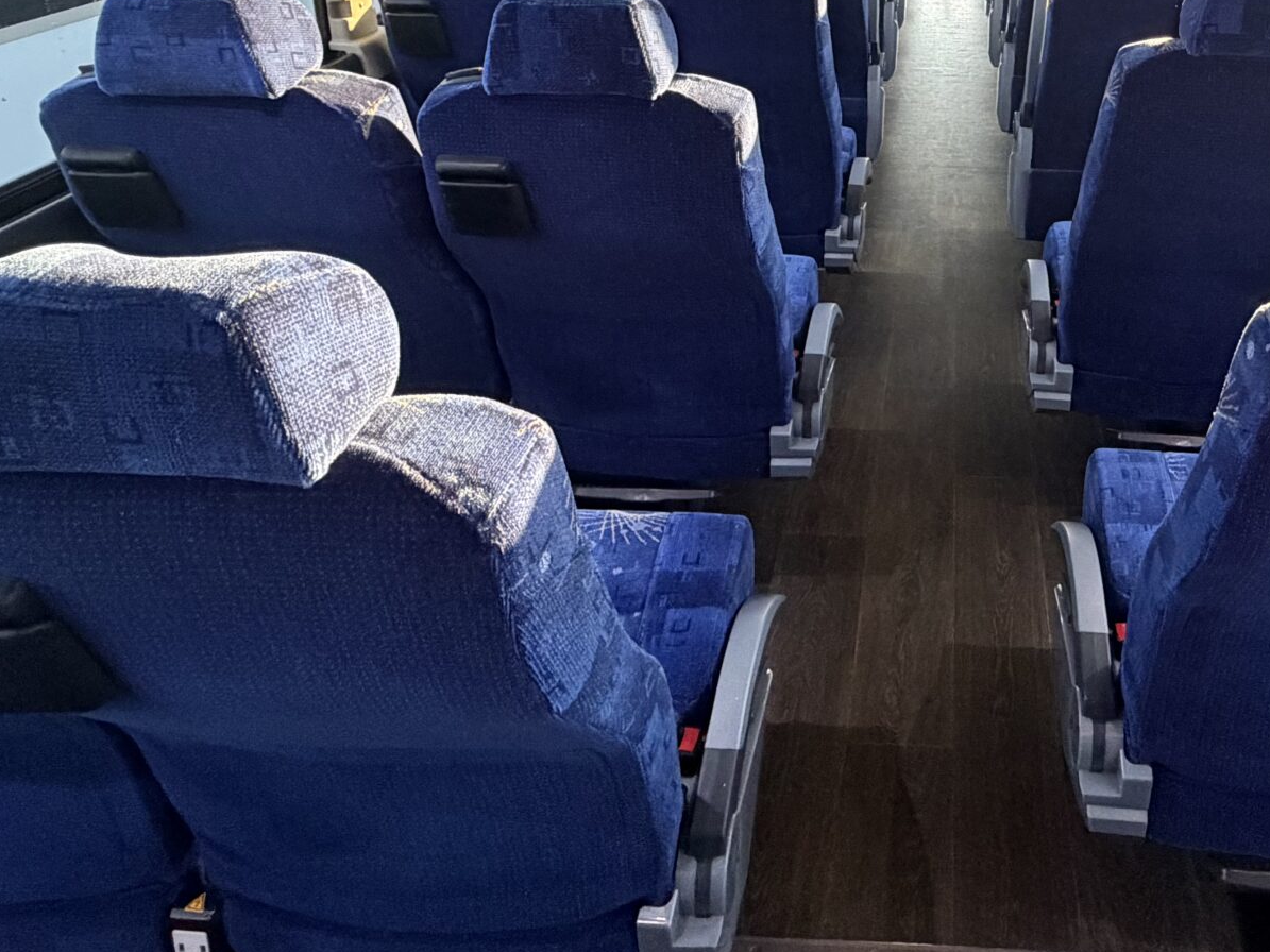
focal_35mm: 30
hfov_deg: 57.1
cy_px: 157
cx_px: 945
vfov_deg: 44.0
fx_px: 1101
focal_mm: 2.22
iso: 500
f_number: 2.2
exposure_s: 1/49
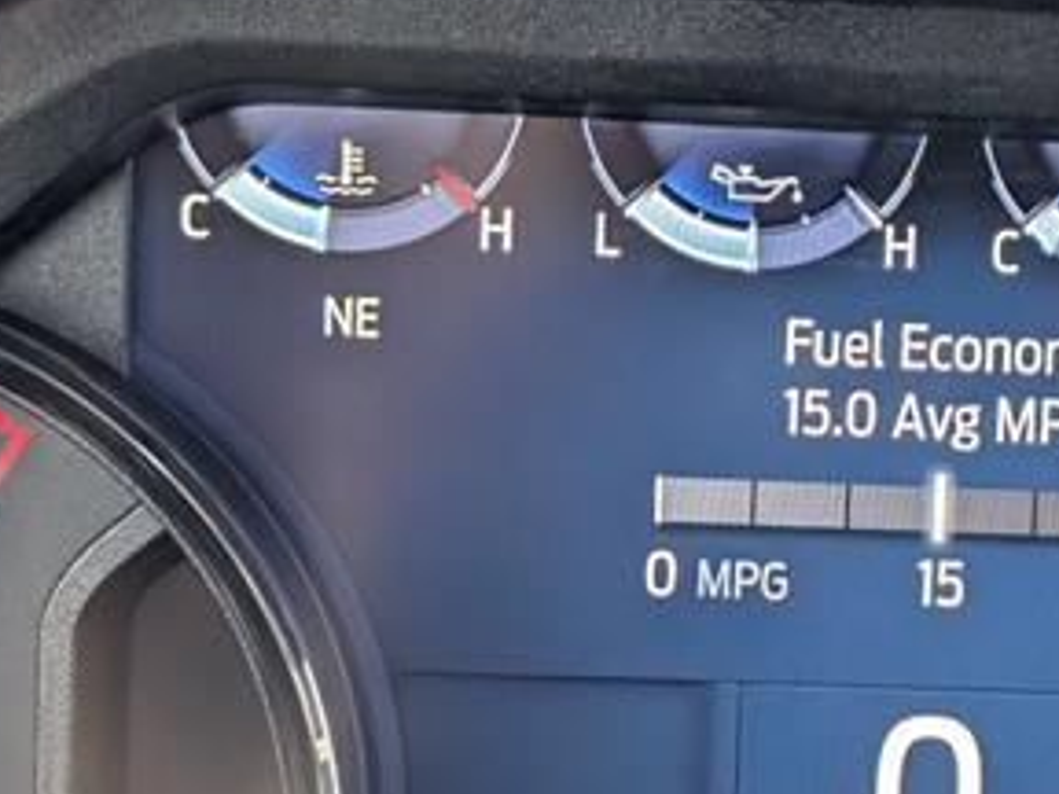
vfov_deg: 13.6
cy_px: 471
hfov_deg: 17.9
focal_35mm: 109
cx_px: 882
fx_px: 3335
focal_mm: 6.9
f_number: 1.68
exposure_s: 1/714
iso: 431
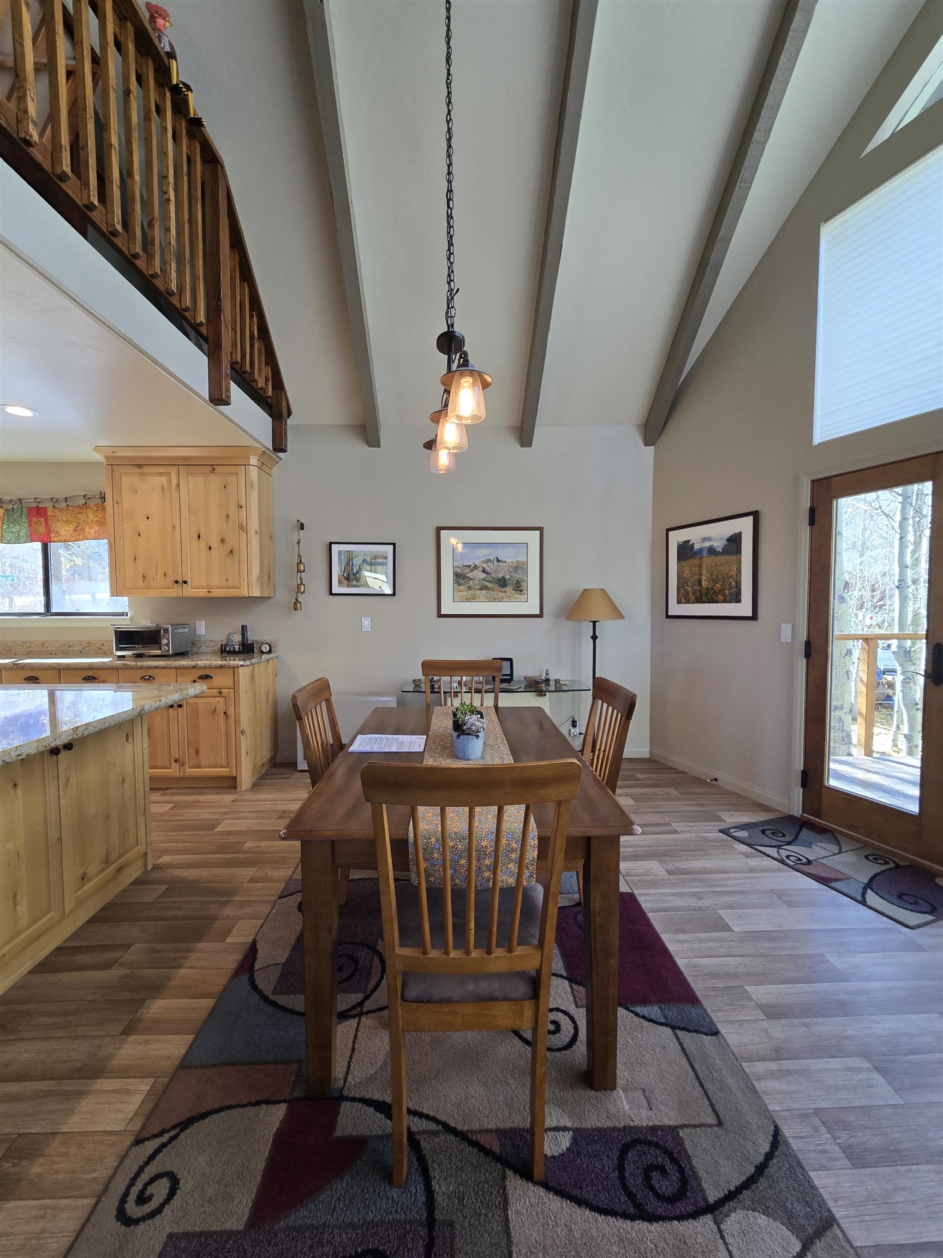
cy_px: 629
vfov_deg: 106.2
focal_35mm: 13
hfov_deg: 89.9
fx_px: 472
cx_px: 472
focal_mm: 2.2
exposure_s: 1/60
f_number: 2.2
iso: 80
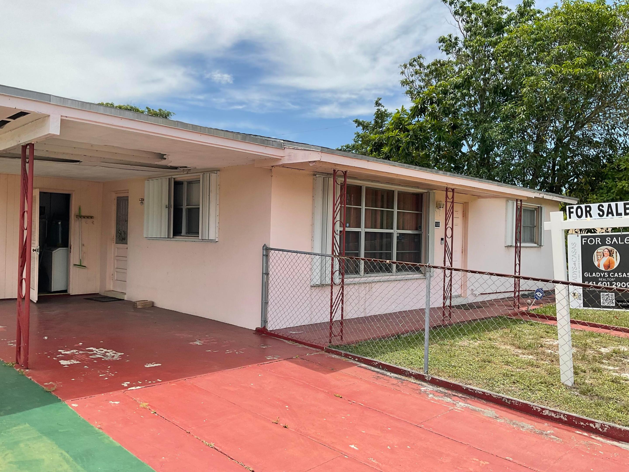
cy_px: 236
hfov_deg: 61.7
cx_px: 314
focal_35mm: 29
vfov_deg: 48.2
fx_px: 527
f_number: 1.8
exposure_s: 1/1848
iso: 16
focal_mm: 3
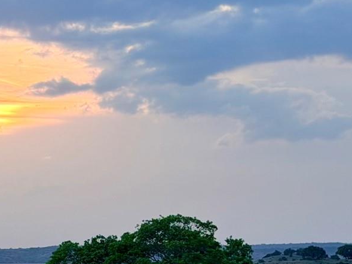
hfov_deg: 11.8
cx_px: 150
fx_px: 1697
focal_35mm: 167
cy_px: 224
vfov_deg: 8.9
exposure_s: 1/1285
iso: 64
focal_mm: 6.76
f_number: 1.78
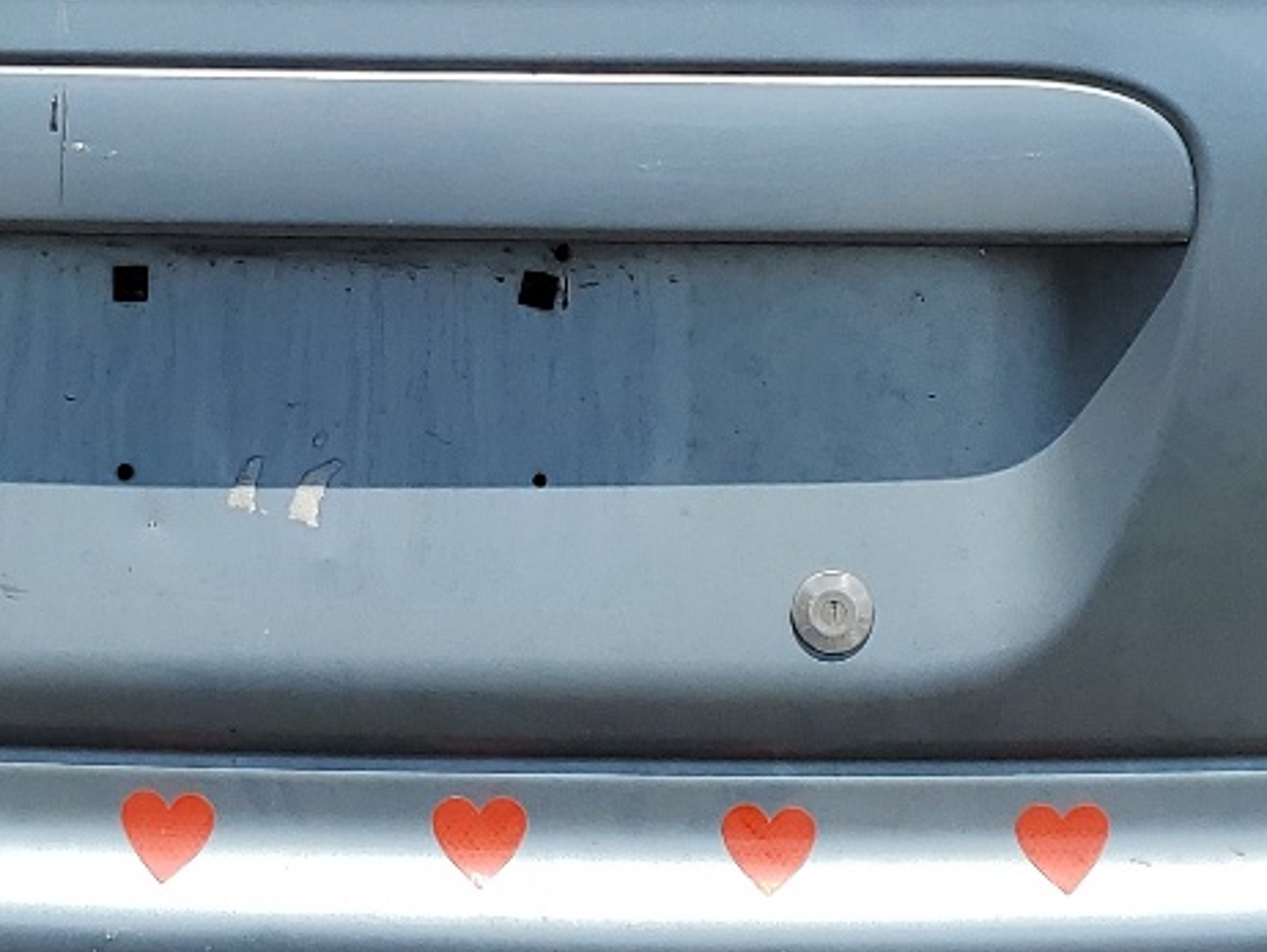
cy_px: 129
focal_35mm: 90
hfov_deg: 21.6
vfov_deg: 16.3
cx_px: 329
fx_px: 3296
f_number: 1.5
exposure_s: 1/5000
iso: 50
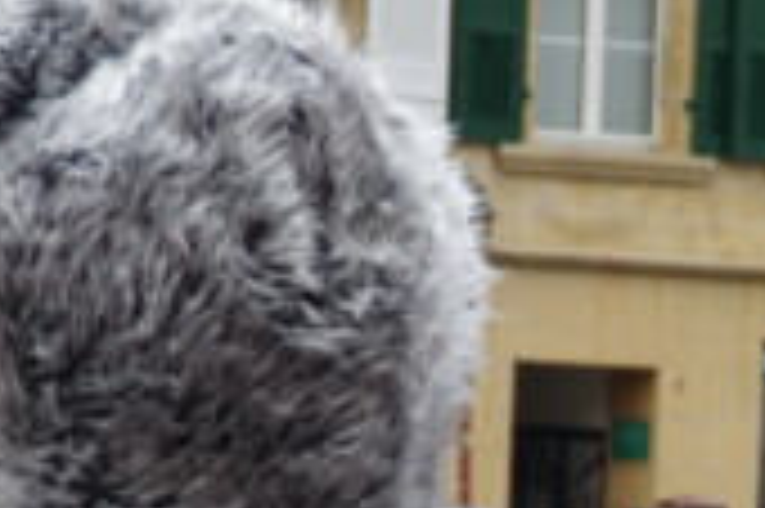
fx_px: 8428
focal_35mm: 397
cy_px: 735
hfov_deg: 5.2
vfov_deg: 3.4
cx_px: 909
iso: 800
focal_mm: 90
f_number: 9
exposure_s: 1/125
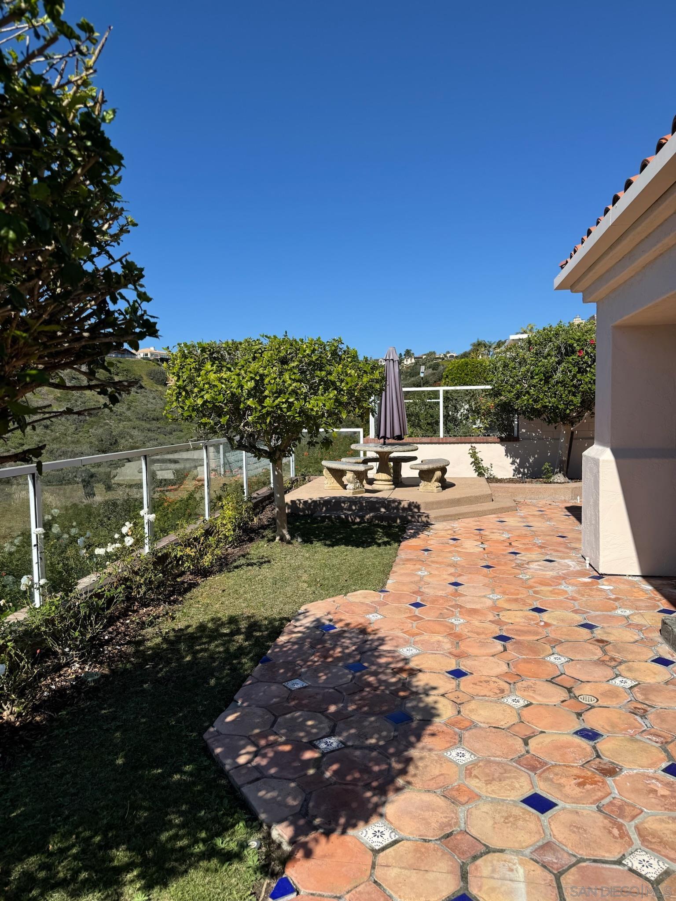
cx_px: 338
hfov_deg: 56.8
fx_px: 625
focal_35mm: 24
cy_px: 450
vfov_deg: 71.6
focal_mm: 6.76
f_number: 1.78
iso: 80
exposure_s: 1/5714
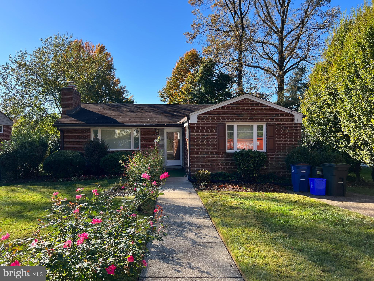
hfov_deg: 67.3
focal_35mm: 26
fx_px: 281
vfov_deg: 53.1
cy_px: 140
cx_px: 187
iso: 50
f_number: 1.5
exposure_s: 1/1311
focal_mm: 5.7
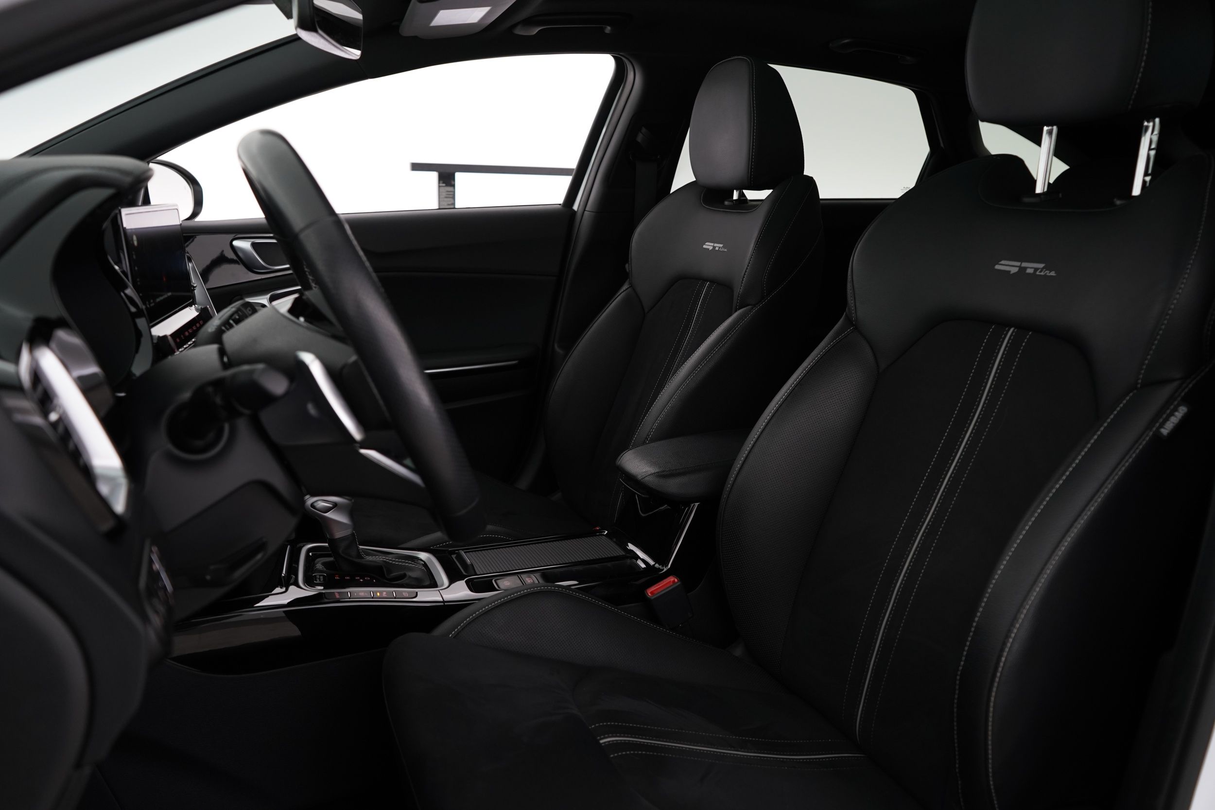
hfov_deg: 65.5
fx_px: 945
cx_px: 608
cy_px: 405
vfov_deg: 46.4
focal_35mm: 28
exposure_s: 1/10
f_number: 5
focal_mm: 28
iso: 1000
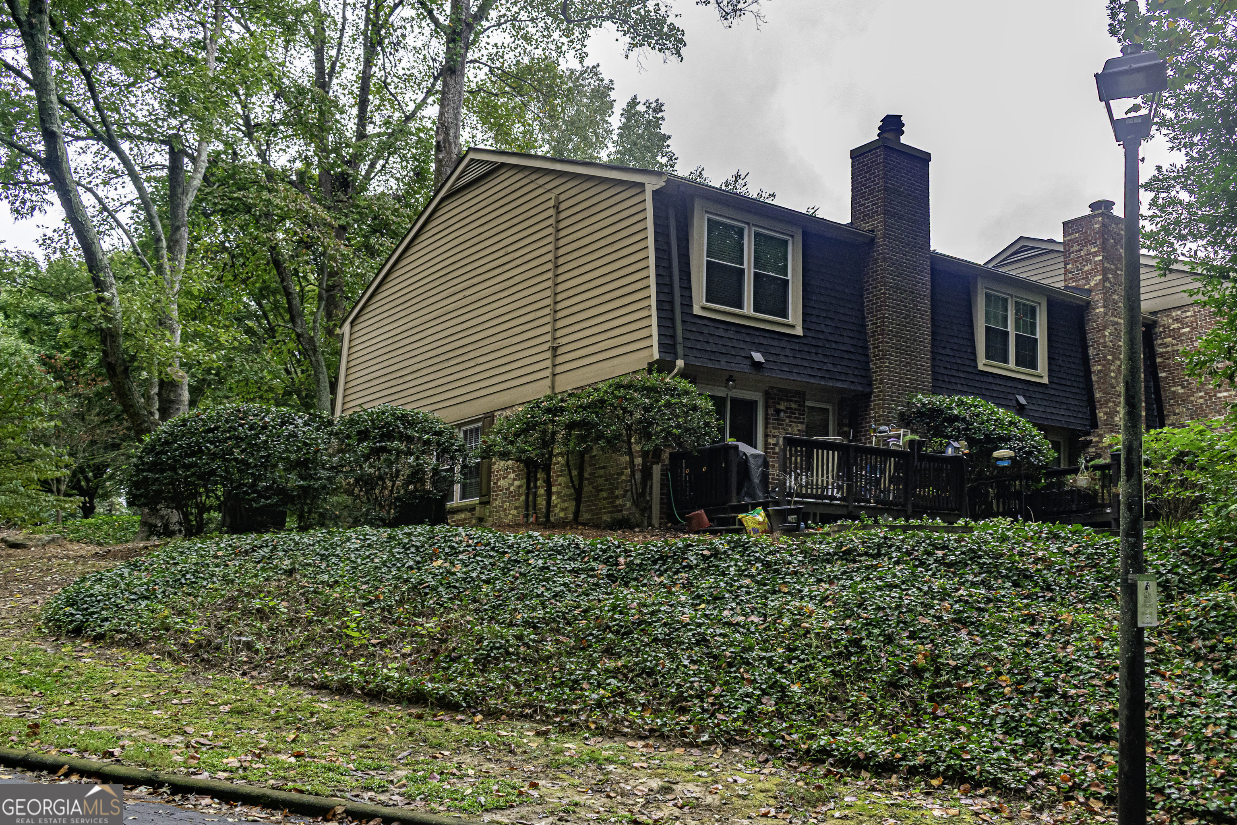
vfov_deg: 41.7
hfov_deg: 59.5
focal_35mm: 32
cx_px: 618
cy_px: 412
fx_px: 1082
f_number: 5.6
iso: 400
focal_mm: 21
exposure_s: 1/125
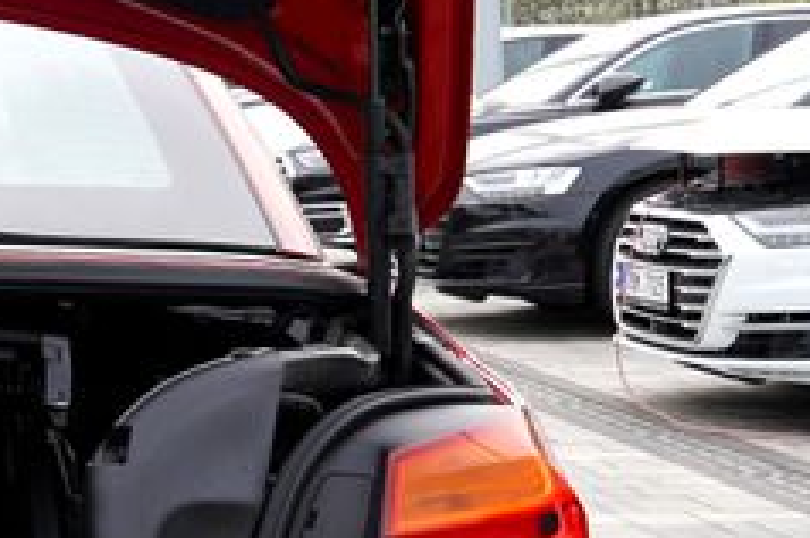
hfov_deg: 15.3
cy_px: 429
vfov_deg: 10.9
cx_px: -351
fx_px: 2809
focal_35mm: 125
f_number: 7.1
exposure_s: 1/100
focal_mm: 29
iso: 100
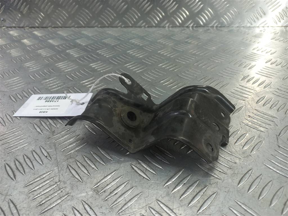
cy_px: 108
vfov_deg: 54.9
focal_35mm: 25
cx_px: 144
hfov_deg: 69.4
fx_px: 208
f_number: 1.8
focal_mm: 4.6
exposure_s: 1/50
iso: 64
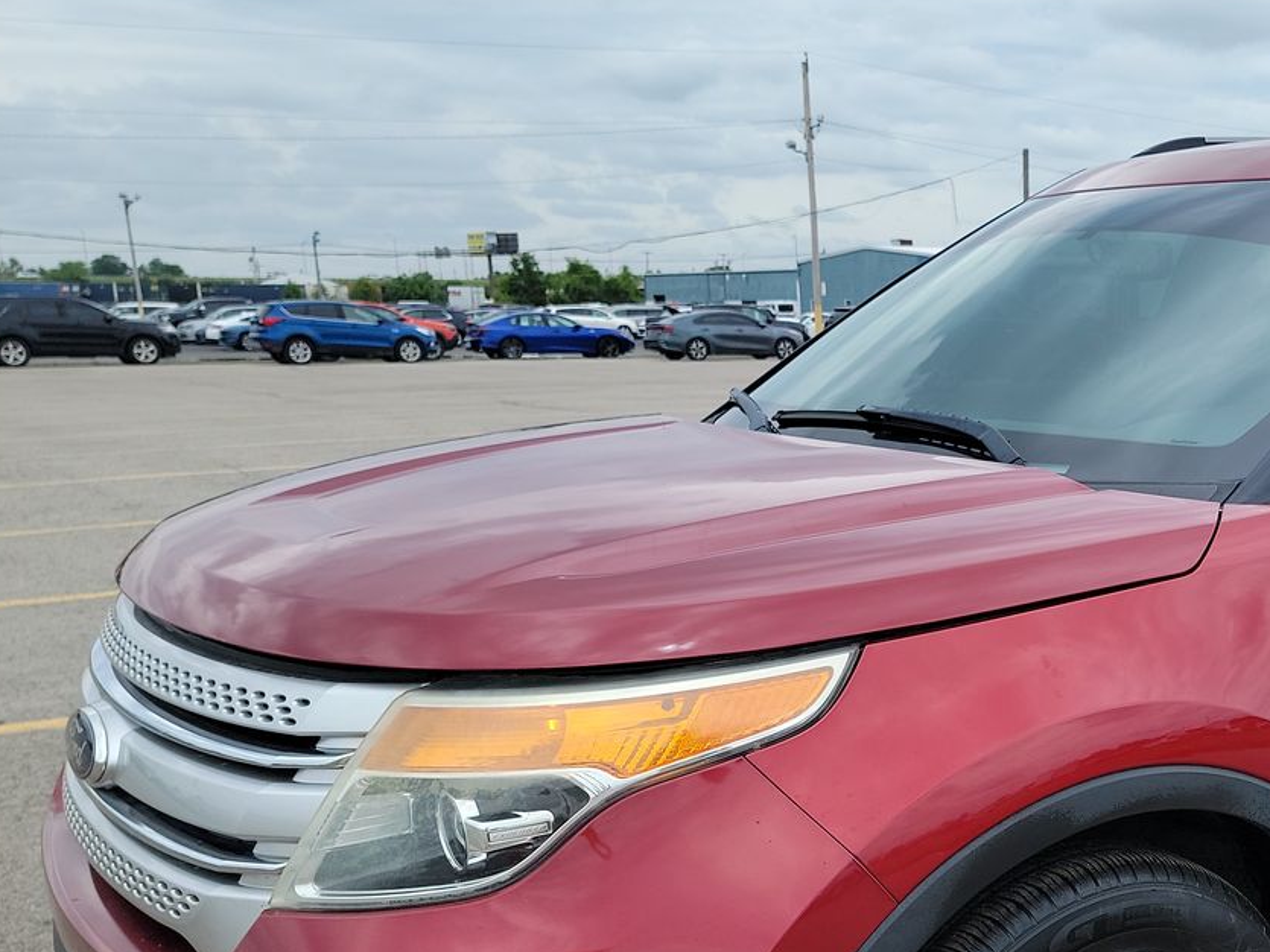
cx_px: 1197
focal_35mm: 46
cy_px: 654
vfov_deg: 31.2
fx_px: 1687
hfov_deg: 37.8
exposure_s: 1/554
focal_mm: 6.7
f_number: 1.8
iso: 50
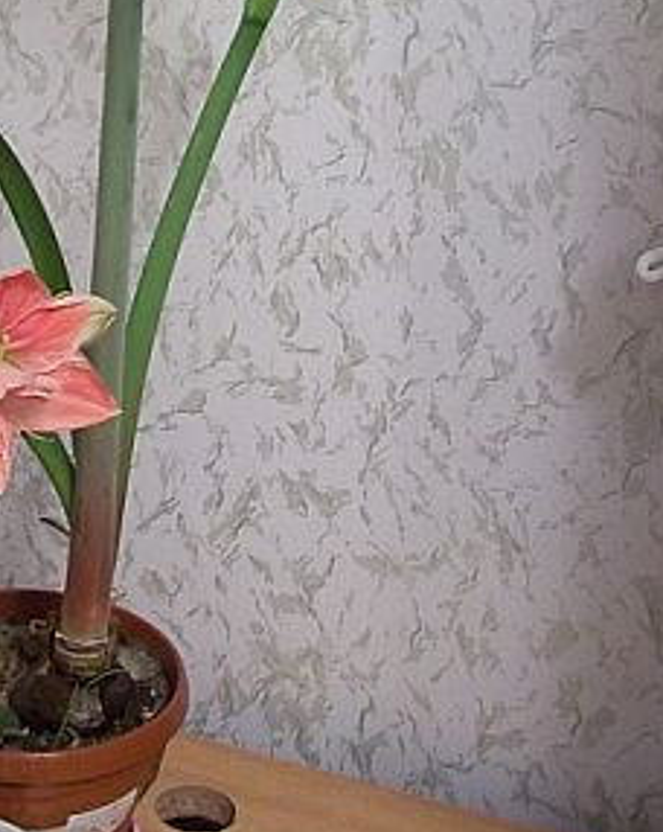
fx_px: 1721
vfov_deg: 26.5
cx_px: 90
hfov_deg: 21.4
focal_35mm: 70
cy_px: 119
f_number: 2.9
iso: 271
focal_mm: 5.7
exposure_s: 1/8
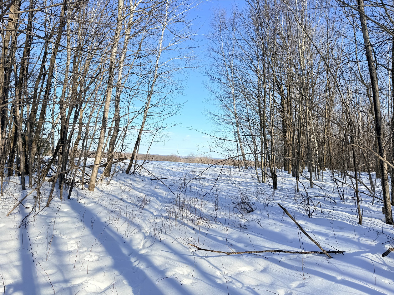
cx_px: 197
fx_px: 273
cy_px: 148
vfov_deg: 56.8
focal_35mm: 24
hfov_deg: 71.6
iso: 80
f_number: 1.78
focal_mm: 6.76
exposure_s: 1/2703
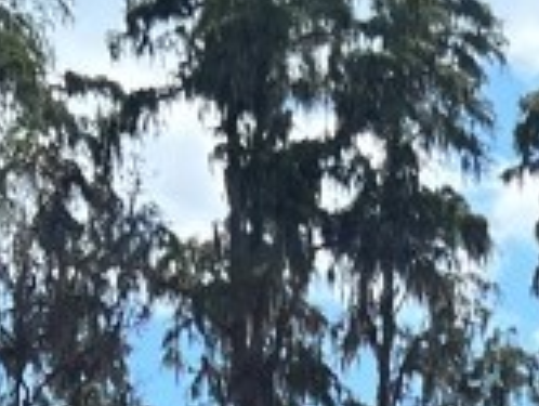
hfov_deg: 11.9
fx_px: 2495
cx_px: 750
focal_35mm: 160
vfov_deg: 8.1
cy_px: 1176
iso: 50
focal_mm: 5.7
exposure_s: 1/4444
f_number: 1.5
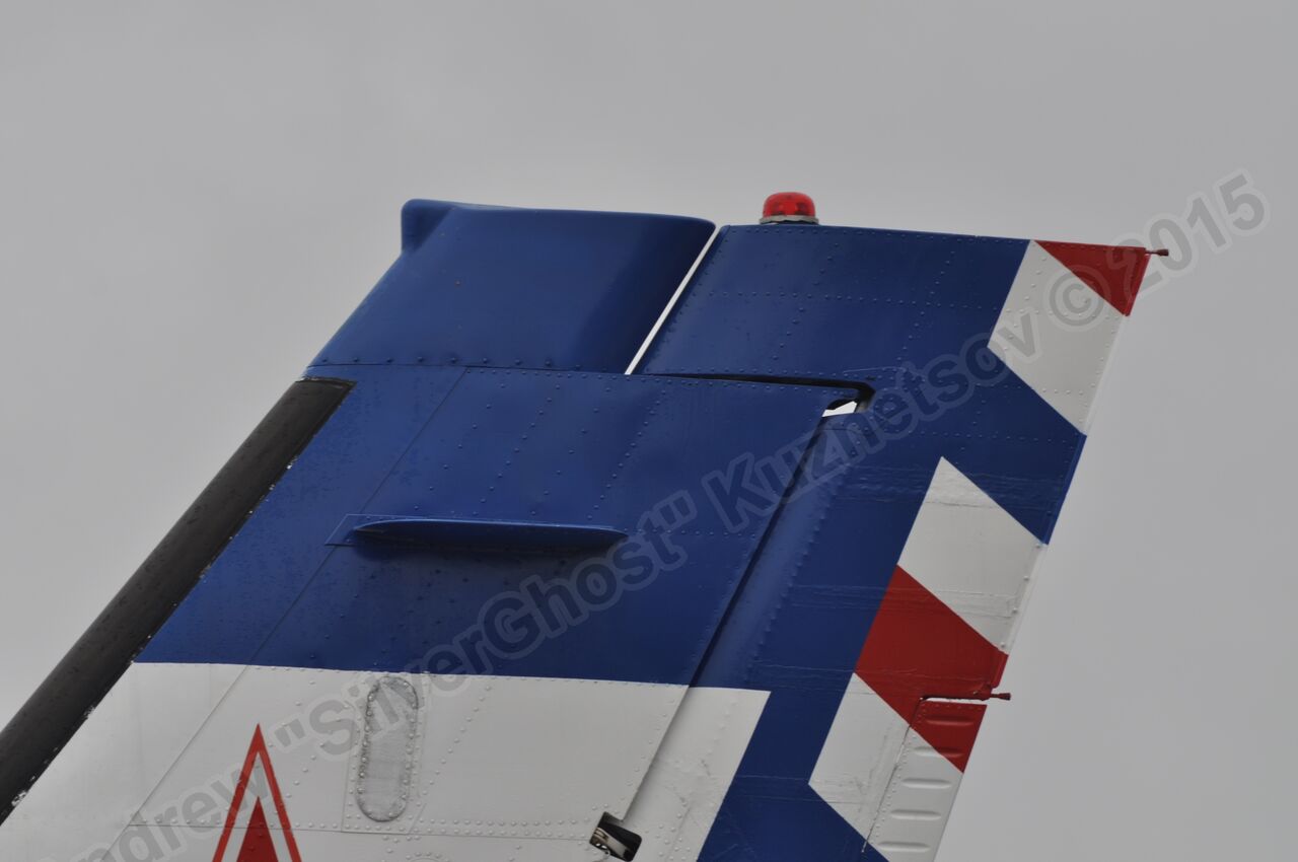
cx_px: 649
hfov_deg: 7.2
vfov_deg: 4.8
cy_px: 431
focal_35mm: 285
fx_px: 10263
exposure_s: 1/100
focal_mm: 190
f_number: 8
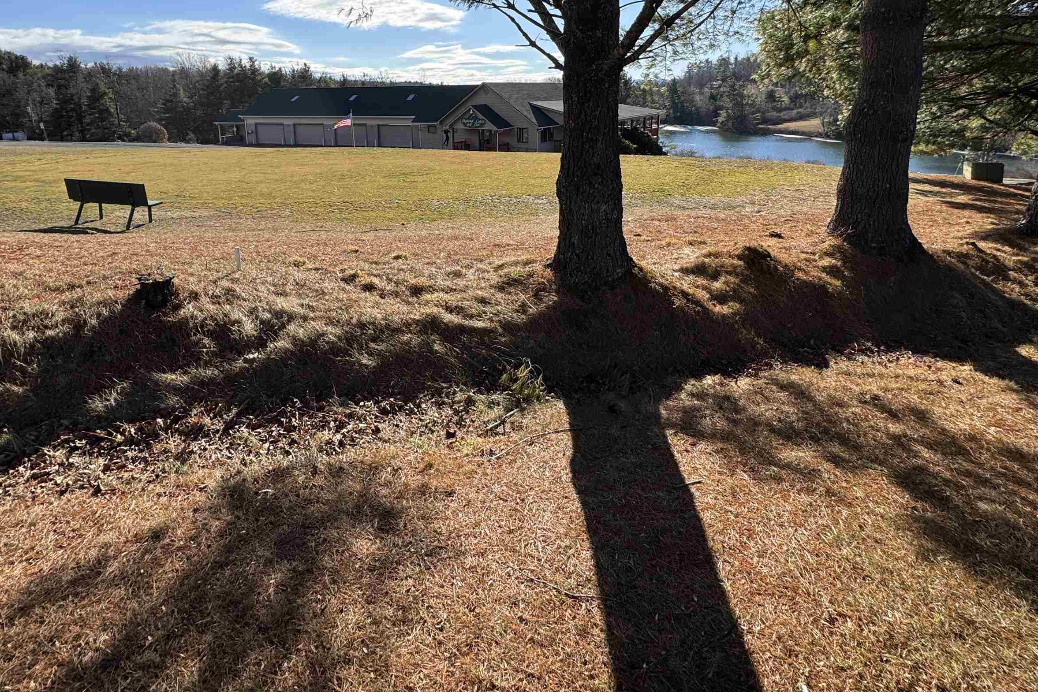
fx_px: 548
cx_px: 481
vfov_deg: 61.8
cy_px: 194
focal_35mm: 19
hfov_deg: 86.8
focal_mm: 2.22
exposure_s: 1/1277
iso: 40
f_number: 2.2
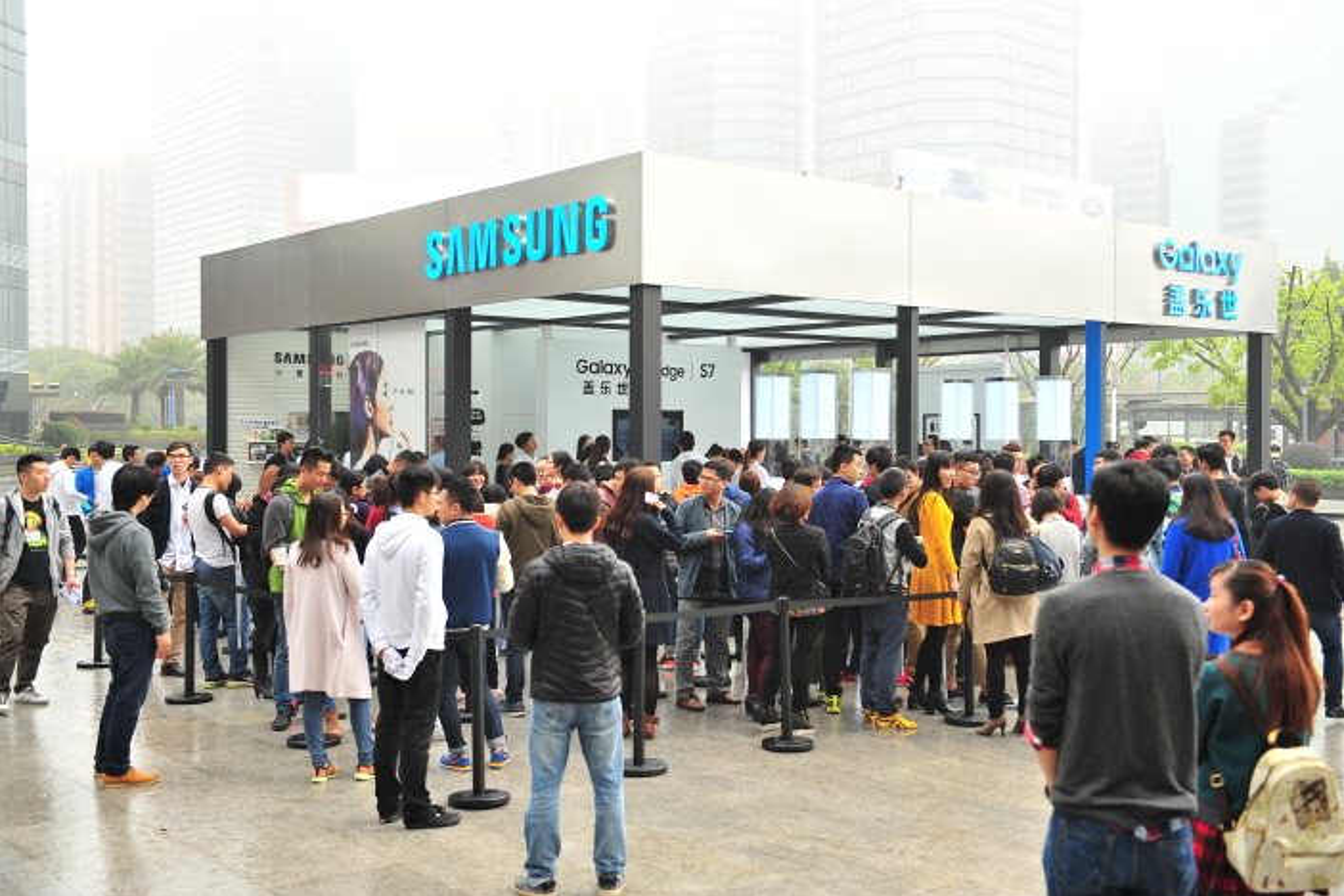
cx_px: 687
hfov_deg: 47.4
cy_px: 443
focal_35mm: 41
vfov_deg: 32.6
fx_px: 1531
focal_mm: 40
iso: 400
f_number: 4
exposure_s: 1/400
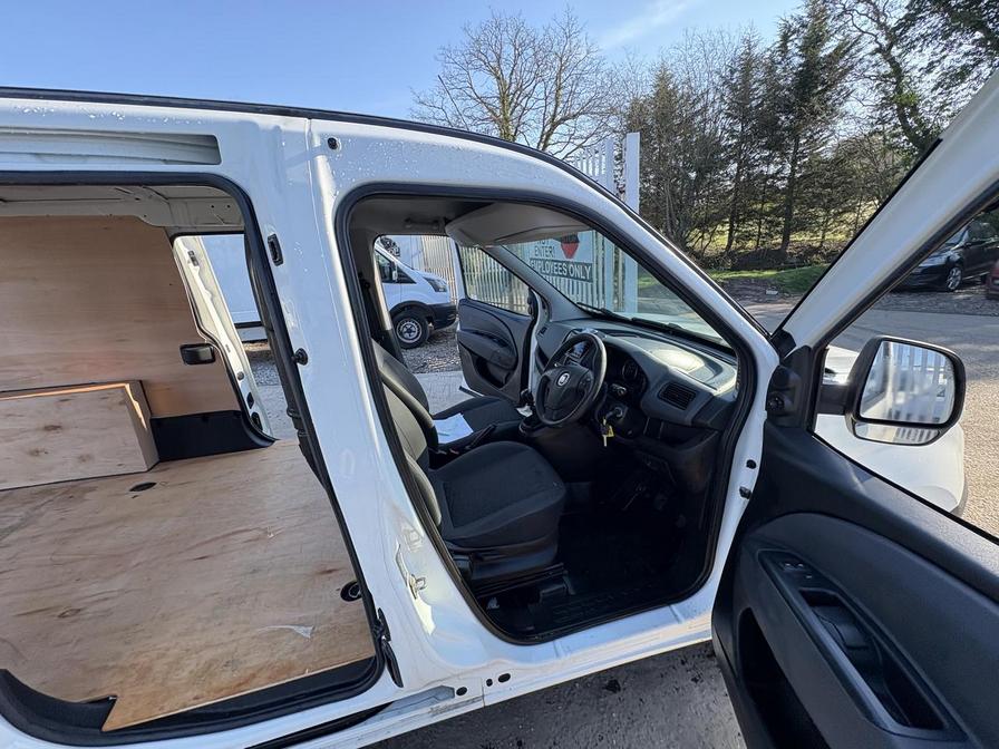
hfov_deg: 102.1
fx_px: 404
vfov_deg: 85.7
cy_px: 374
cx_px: 500
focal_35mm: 14
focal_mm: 2.22
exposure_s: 1/218
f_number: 2.2
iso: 64
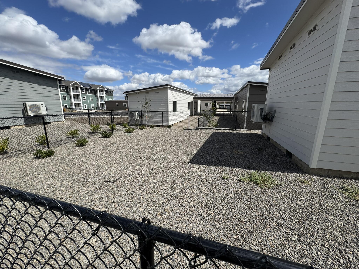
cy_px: 134
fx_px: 145
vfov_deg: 85.7
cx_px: 180
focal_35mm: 14
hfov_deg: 102.1
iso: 50
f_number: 2.2
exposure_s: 1/2985
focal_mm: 2.22
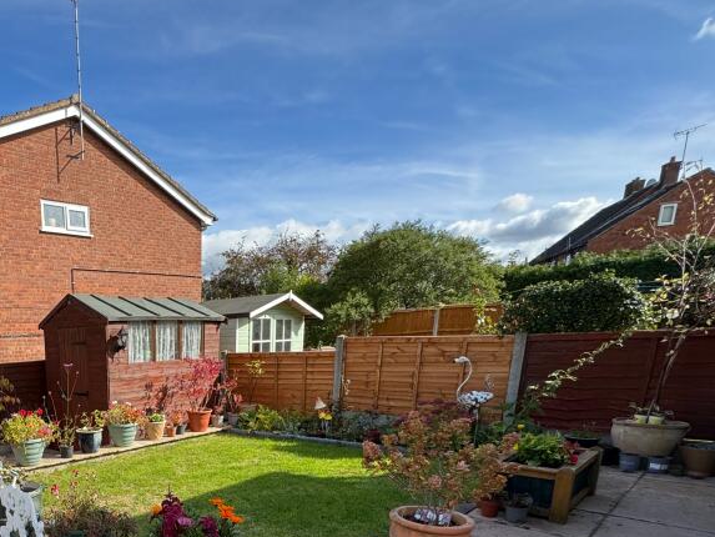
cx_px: 119
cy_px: 470
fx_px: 516
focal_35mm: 25
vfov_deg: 49.7
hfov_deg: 62.0
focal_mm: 2.22
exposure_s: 1/707
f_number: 2.2
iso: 50
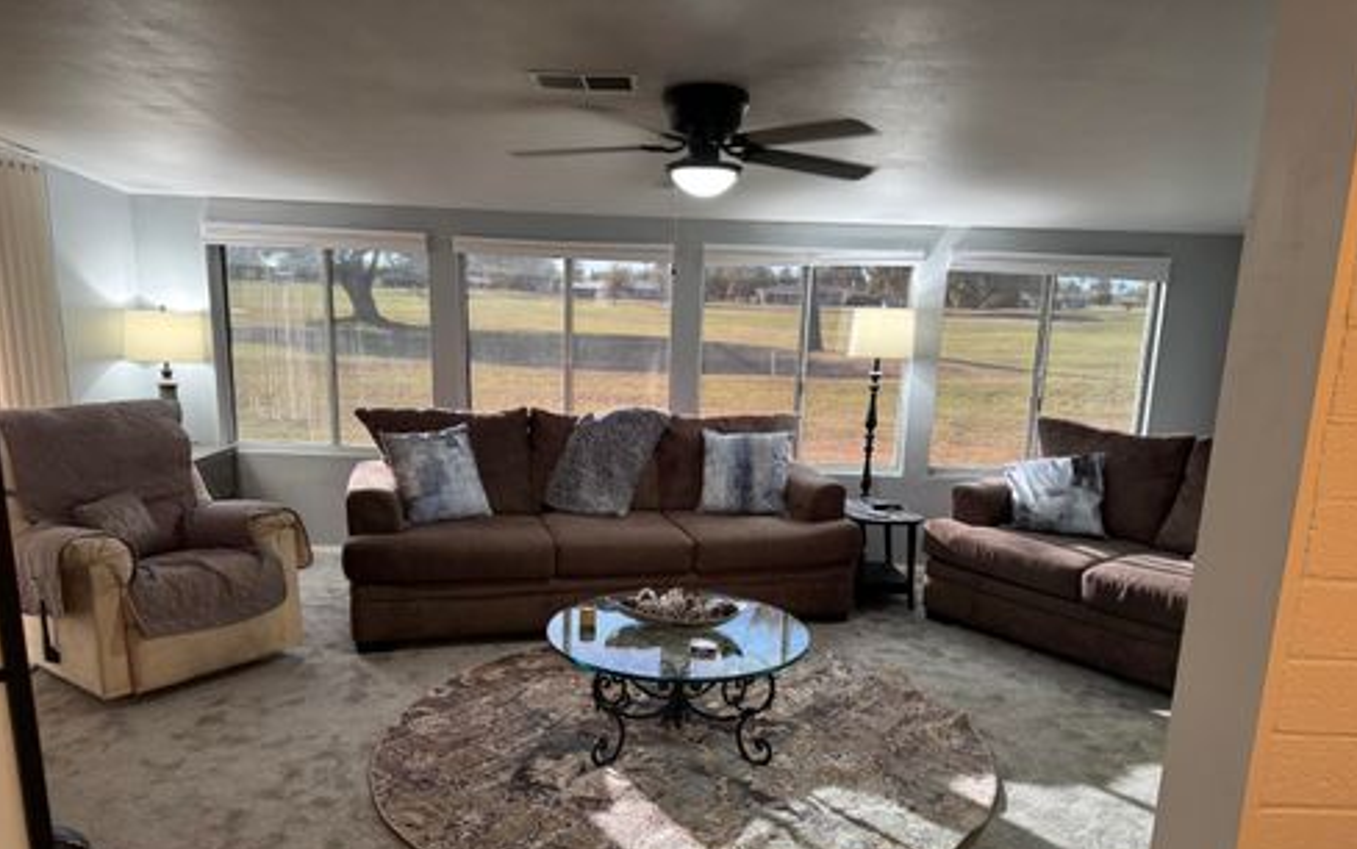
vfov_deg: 47.3
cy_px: 517
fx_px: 962
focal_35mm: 26
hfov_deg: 70.4
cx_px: 688
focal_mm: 6.76
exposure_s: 1/60
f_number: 1.78
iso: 200
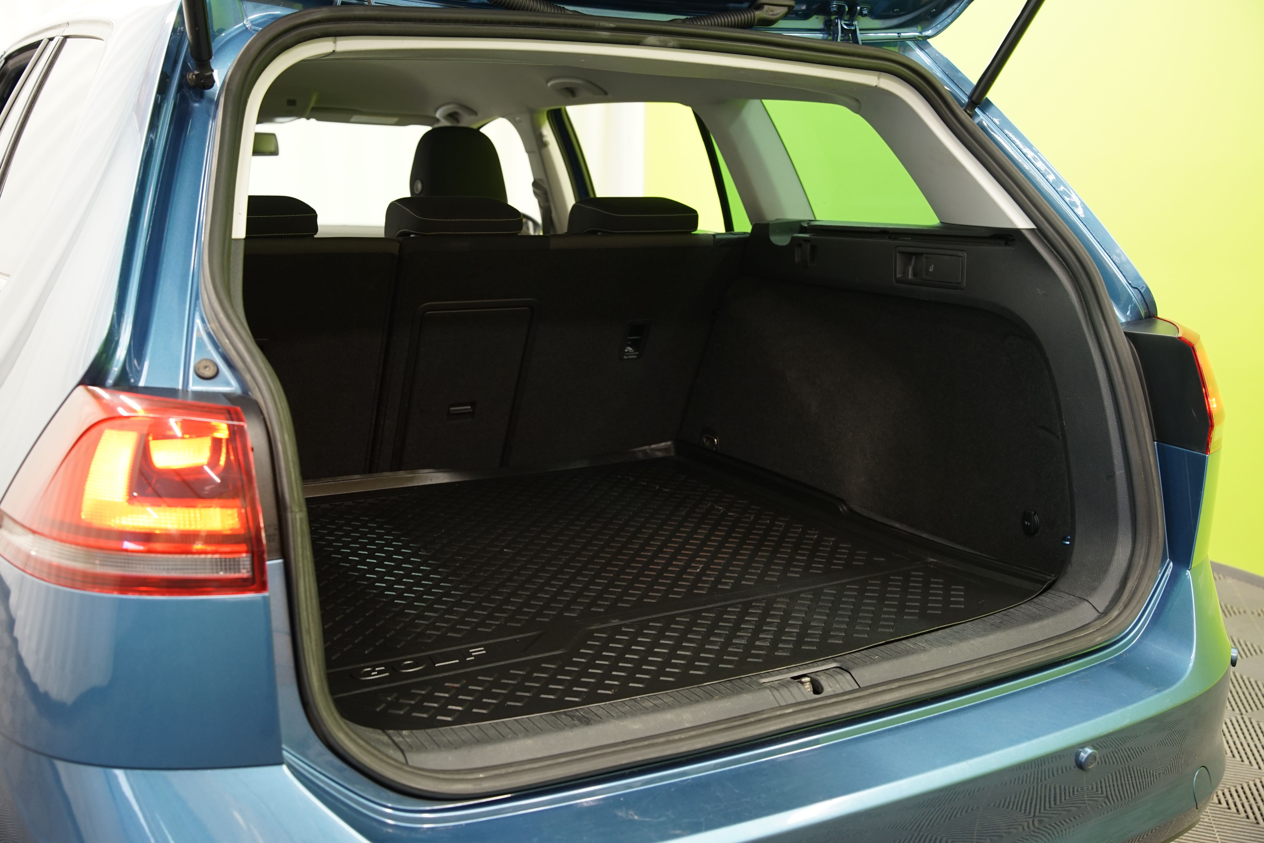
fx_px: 1229
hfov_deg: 54.4
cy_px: 422
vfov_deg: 37.9
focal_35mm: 35
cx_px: 632
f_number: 5
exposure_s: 1/8
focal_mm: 35
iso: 640
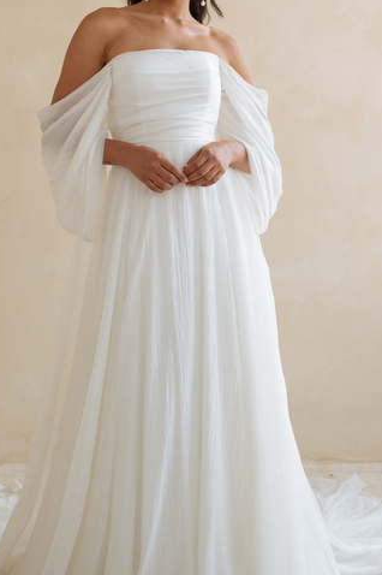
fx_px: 1084
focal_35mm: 68
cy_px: 232
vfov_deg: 29.6
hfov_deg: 19.9
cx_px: 136
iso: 200
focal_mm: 36
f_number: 3.2
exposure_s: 1/320
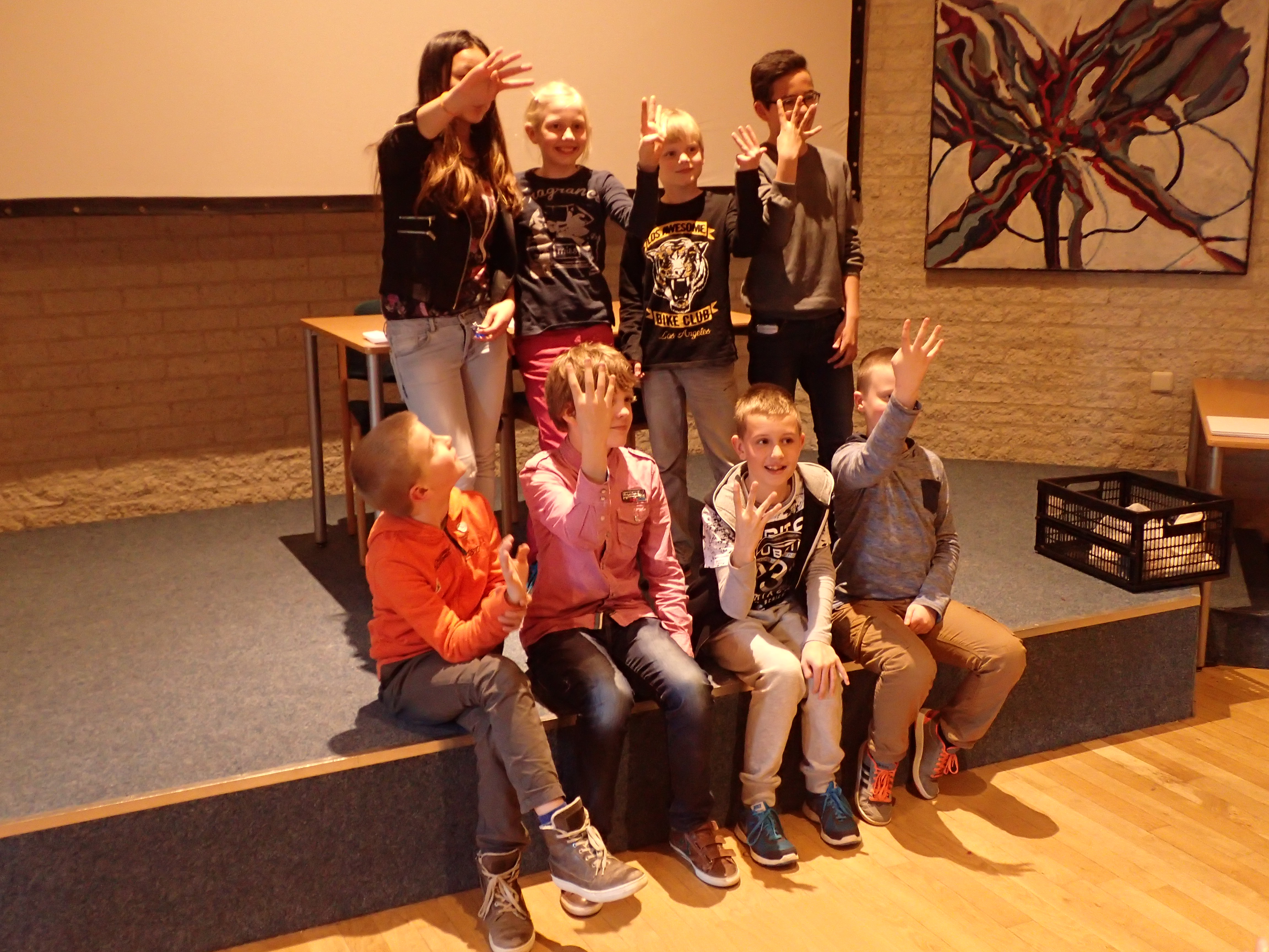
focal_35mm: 38
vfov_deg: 37.7
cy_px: 476
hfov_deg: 49.0
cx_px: 634
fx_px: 1393
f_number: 2.7
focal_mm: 6.86
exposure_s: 1/40
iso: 640
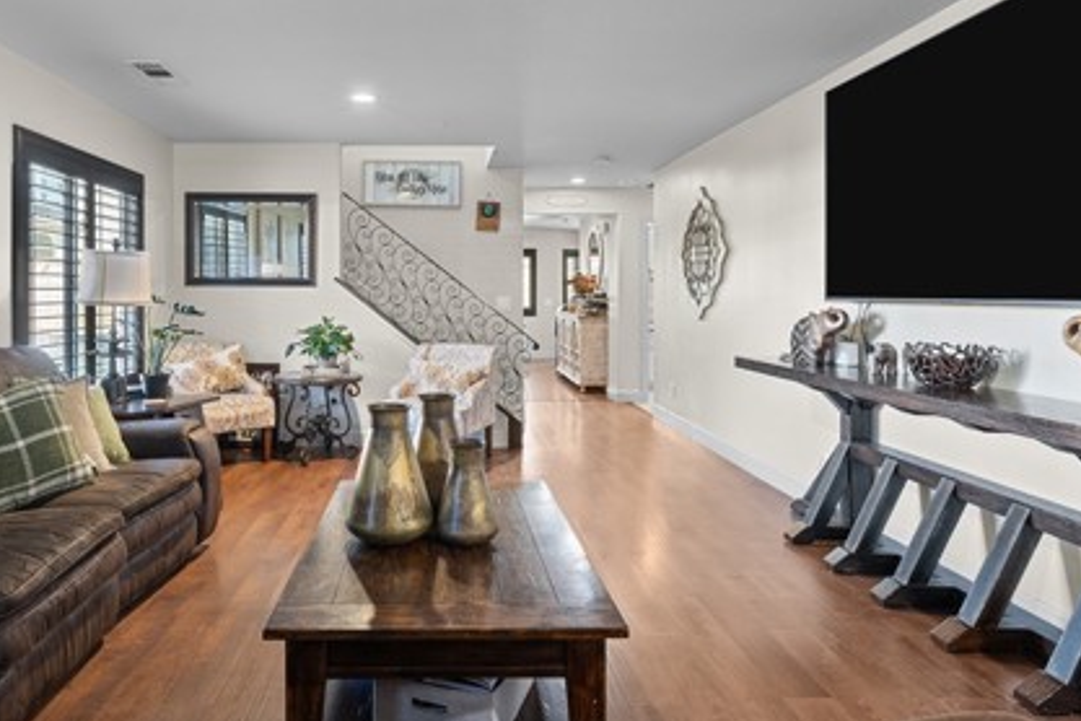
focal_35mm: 23
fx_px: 691
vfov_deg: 54.8
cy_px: 297
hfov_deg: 75.4
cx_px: 443
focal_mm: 15
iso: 400
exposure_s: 2.5
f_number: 9
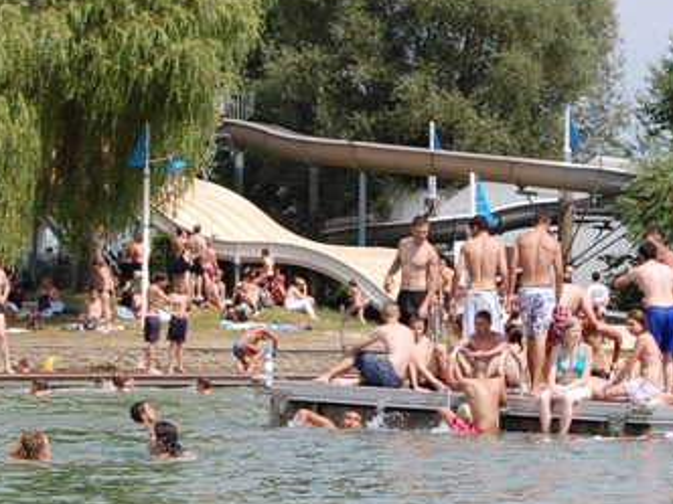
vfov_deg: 8.1
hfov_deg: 10.7
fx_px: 3560
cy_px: 264
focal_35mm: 183
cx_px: 604
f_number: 9
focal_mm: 55
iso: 200
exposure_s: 1/320
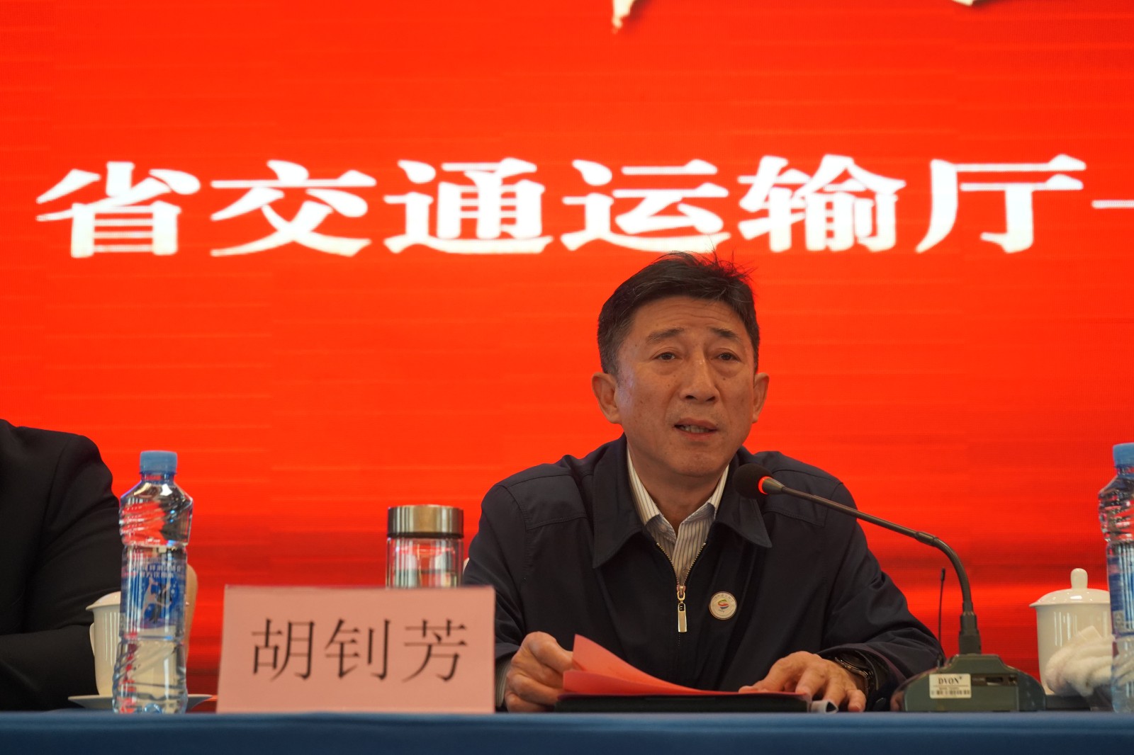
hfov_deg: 28.8
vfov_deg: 19.4
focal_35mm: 70
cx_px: 567
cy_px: 378
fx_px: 2204
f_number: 5.6
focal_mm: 70
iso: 3200
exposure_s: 1/160
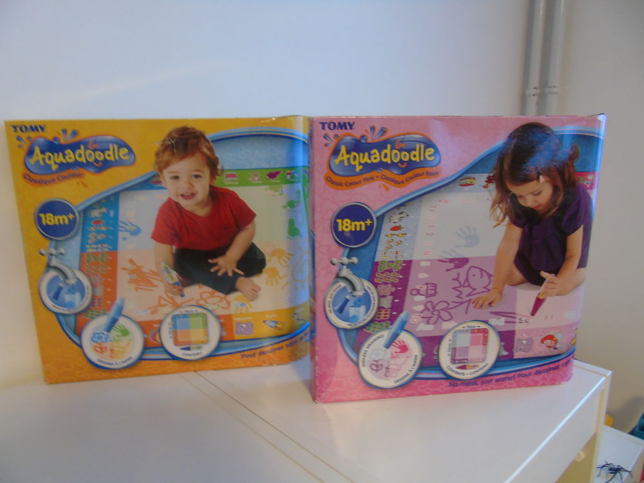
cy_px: 242
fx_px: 465
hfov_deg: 69.4
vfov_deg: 54.9
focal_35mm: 25
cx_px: 322
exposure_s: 1/5
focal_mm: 4.4
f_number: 3.4
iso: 400
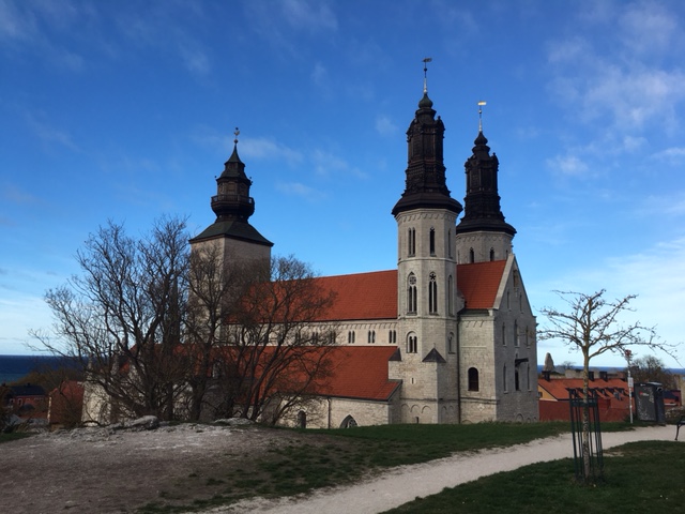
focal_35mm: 29
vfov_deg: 48.2
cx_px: 342
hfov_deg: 61.7
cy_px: 257
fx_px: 574
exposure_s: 1/1166
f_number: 2.2
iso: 25
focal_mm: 4.15
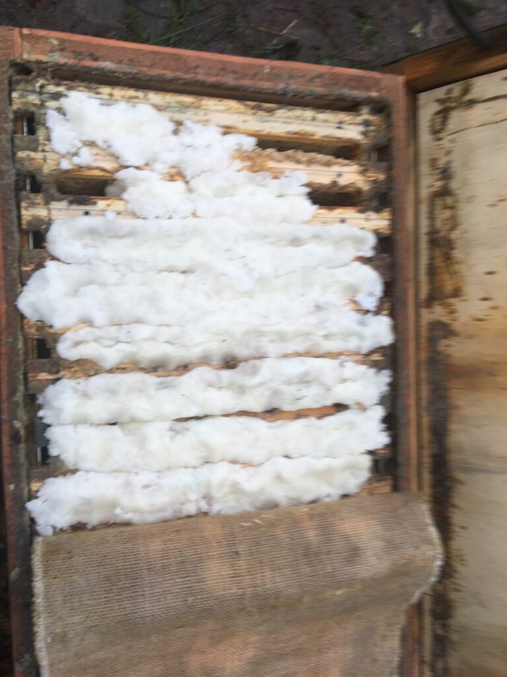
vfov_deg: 61.7
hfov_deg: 48.2
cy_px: 338
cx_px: 254
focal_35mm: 29
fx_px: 566
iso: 25
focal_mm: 4.15
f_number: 2.2
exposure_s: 1/100
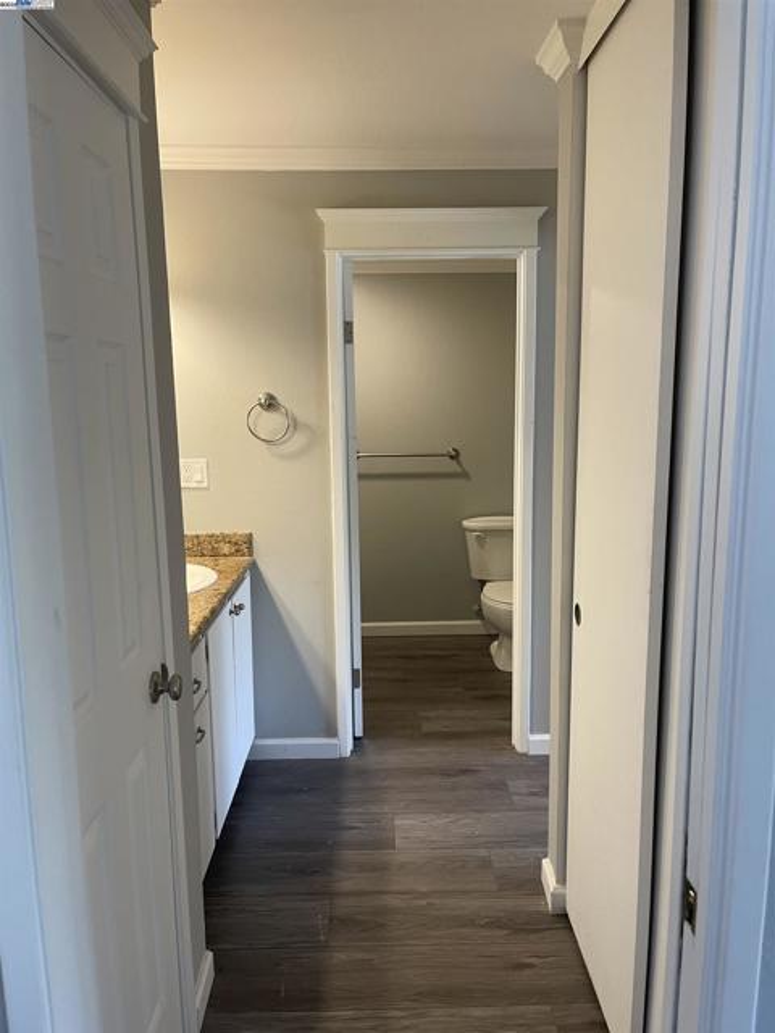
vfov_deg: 67.3
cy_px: 516
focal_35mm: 26
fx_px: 776
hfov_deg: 53.1
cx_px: 388
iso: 100
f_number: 1.6
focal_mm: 5.1
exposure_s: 1/60
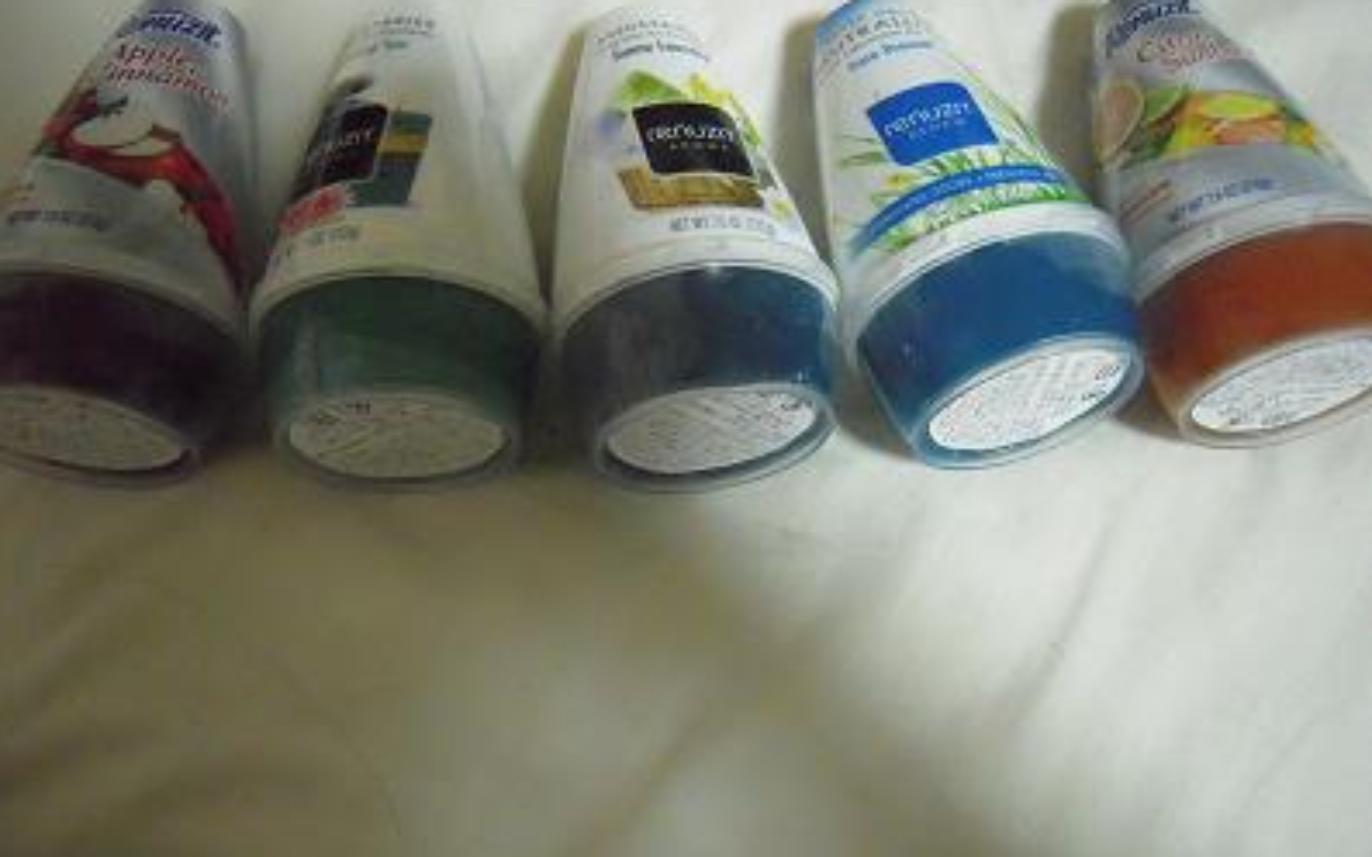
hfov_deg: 62.9
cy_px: 389
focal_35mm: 30
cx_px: 681
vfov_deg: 41.8
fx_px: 1122
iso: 1600
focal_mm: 5
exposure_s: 1/100
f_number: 2.7
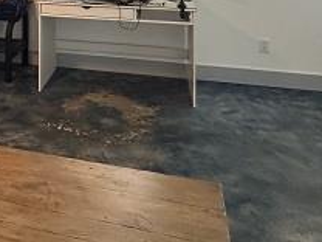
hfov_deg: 42.0
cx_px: 65
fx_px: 400
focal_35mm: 43
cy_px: -79
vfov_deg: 27.5
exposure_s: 1/74
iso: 320
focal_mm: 2.22
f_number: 2.2
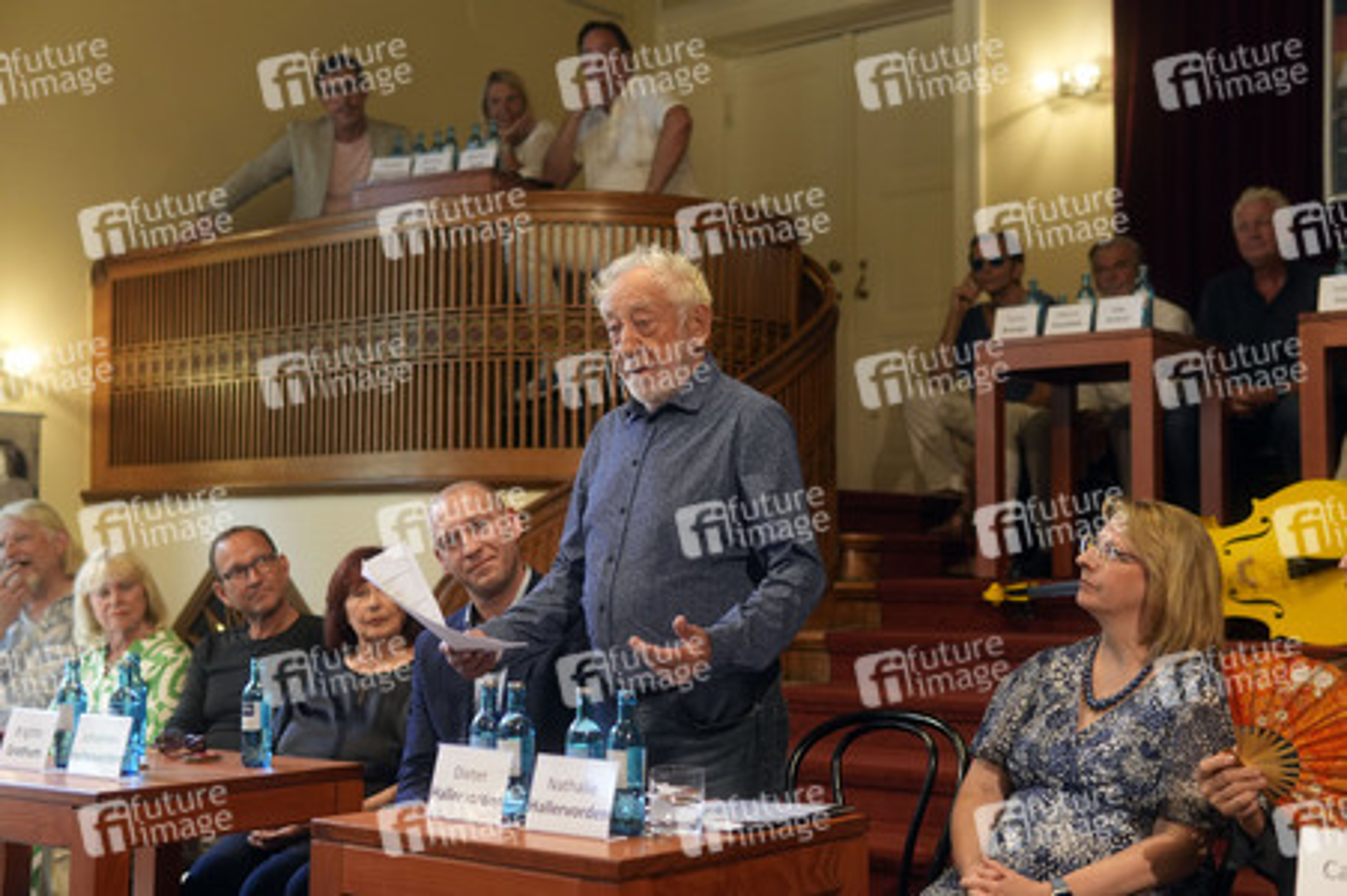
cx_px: 674
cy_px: 448
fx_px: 1682
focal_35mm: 45
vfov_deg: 29.8
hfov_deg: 43.6
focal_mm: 30
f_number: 2
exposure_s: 1/200
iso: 640
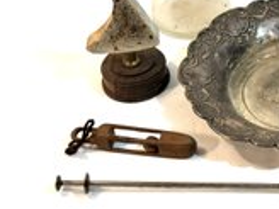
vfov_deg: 13.5
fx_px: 879
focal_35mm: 109
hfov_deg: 17.6
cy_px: 31
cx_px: 290
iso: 40
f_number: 1.6
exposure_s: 1/120
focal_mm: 5.96
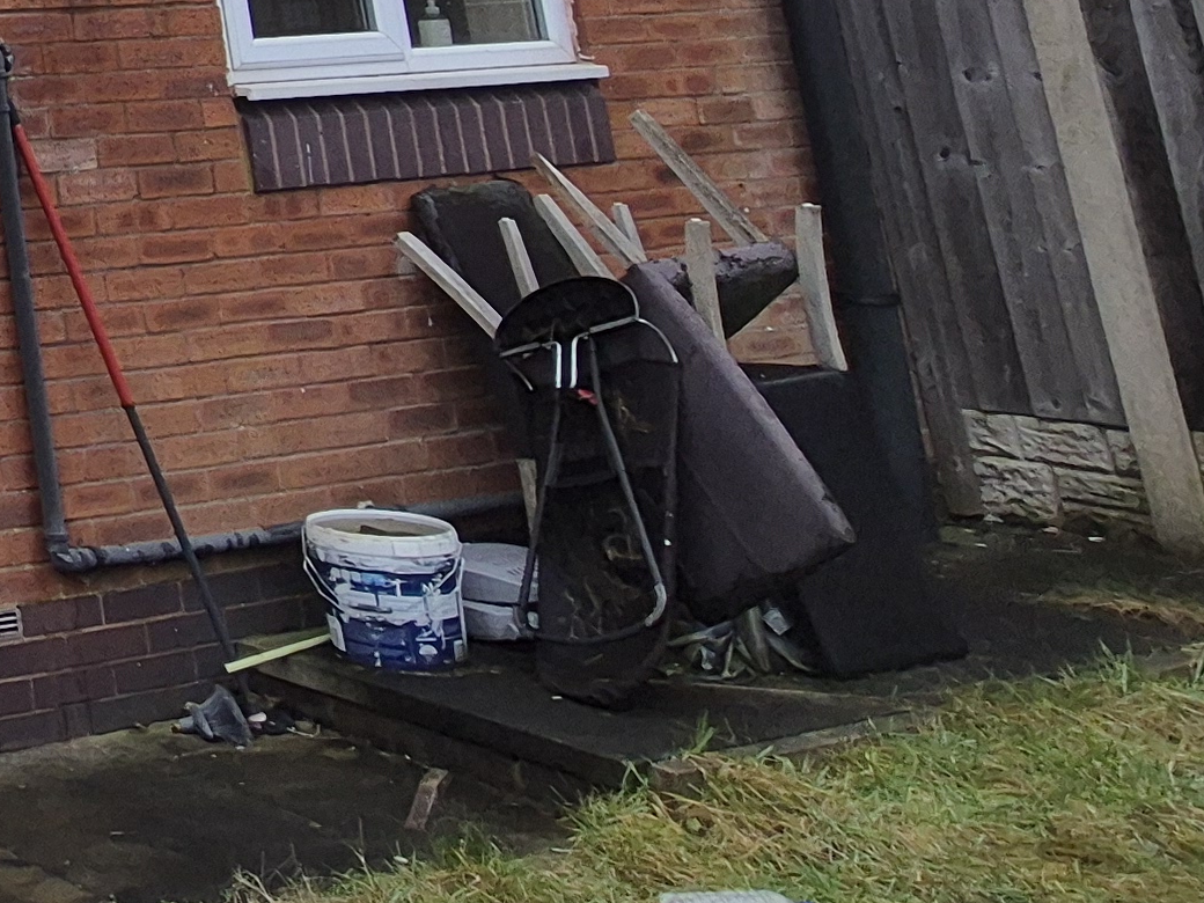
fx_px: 1739
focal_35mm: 50
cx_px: -808
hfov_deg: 24.2
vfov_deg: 24.5
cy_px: -335
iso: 50
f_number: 2.2
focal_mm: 2.2
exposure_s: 1/278
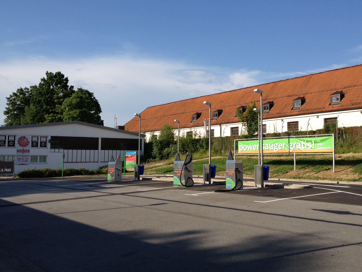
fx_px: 408
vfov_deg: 36.8
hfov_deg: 47.8
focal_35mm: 39
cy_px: 131
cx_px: 201
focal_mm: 4.28
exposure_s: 1/1623
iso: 64
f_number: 2.4
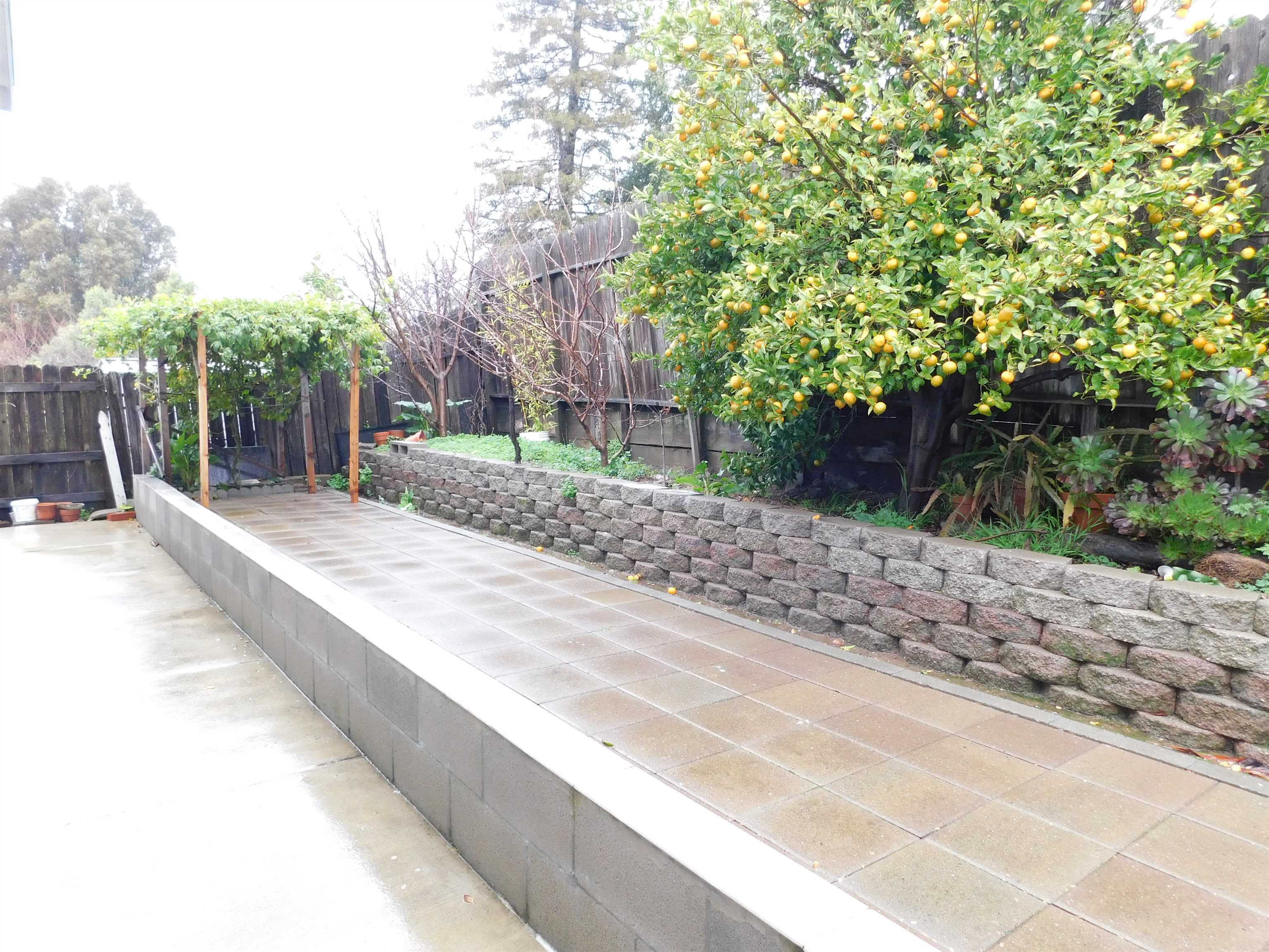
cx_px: 634
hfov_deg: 73.9
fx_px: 843
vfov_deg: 58.9
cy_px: 476
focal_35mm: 23
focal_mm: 4
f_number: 3
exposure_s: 1/30
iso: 200
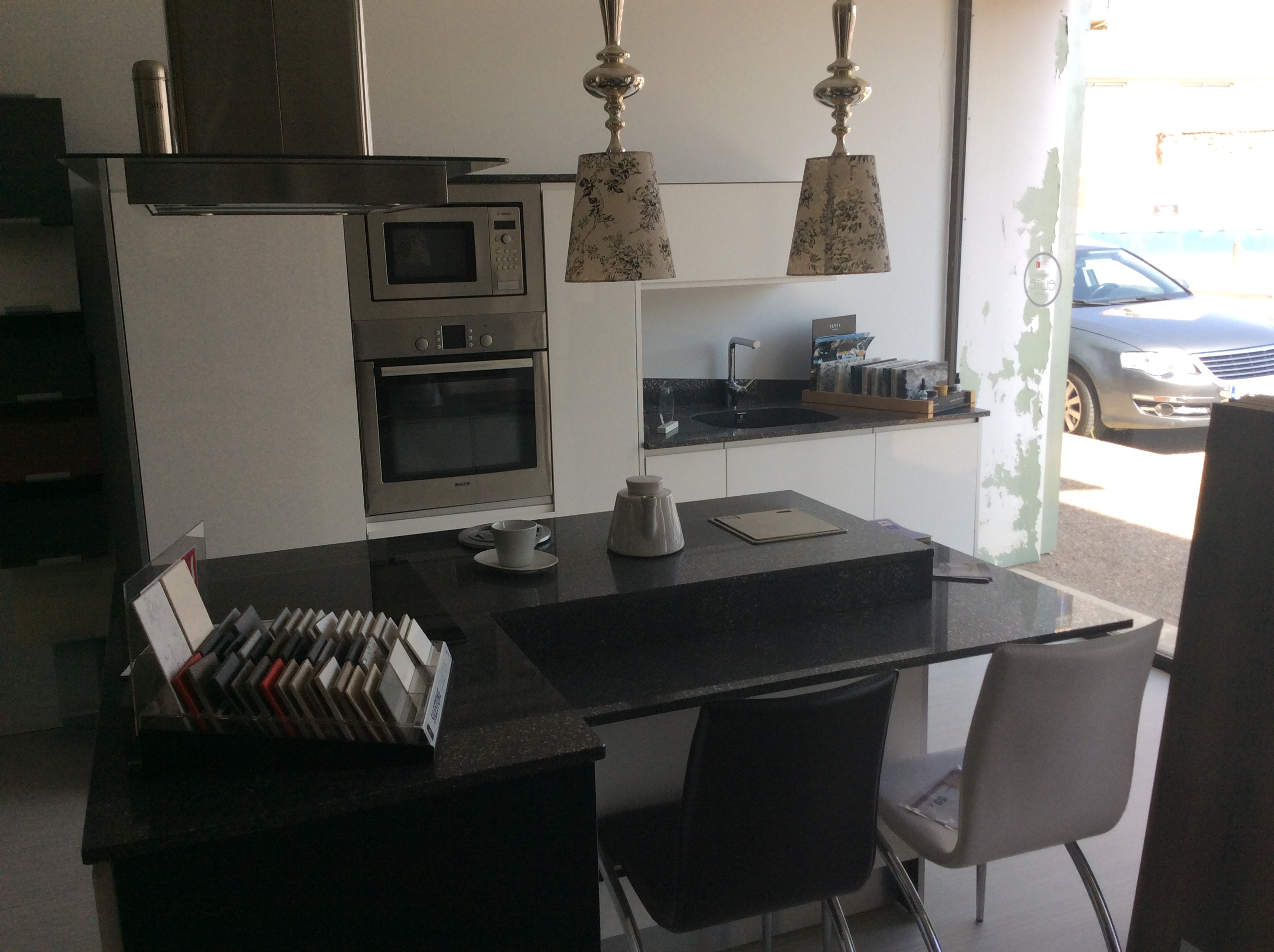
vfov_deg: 44.1
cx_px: 637
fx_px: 1176
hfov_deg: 56.9
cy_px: 476
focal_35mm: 32
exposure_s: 1/252
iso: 32
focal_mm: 3.3
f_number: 2.4
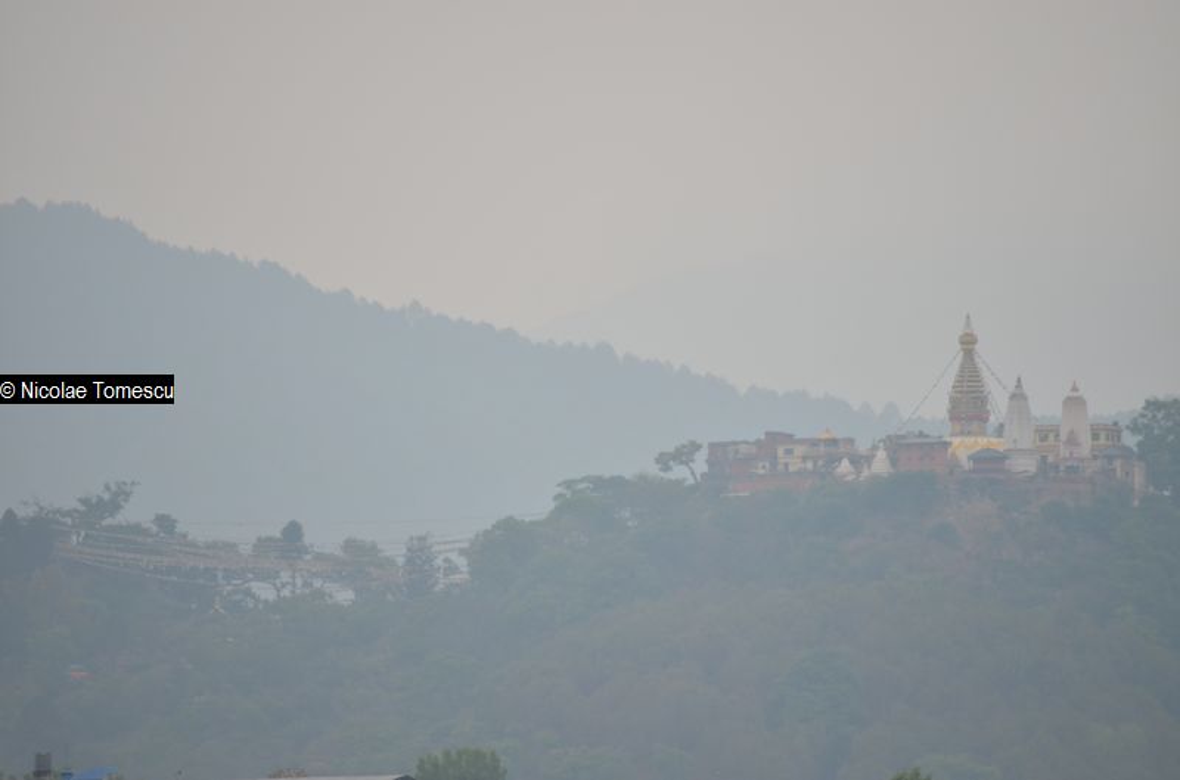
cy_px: 390
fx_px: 9808
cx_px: 590
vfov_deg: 4.6
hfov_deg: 6.9
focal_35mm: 300
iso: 200
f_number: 6.3
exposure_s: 1/640
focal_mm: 200
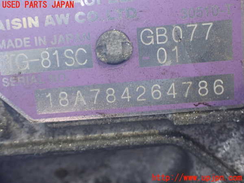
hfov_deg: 42.9
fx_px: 310
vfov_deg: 32.9
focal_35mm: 44
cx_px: 122
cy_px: 92
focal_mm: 7.84
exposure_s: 1/50
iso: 800
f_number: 2.9
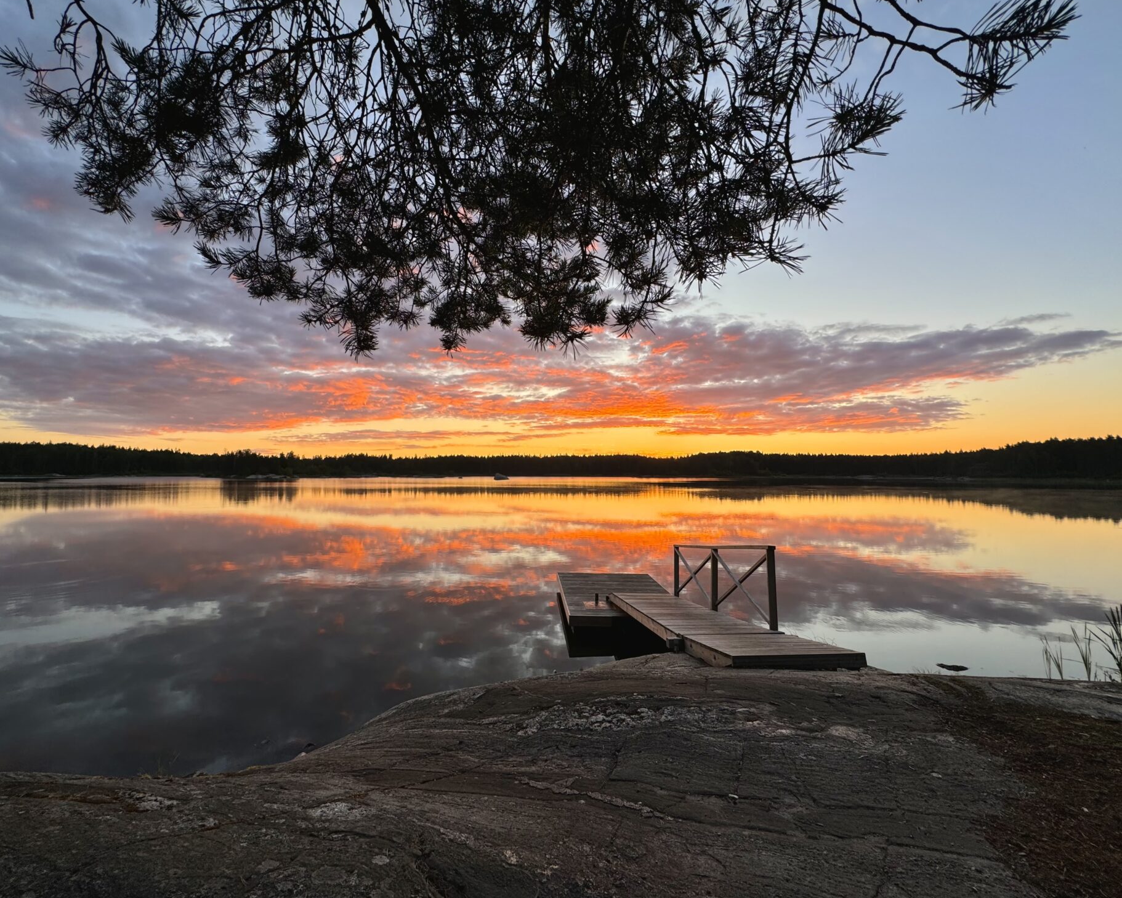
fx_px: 498
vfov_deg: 84.0
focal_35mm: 15
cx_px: 537
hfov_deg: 96.7
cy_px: 443
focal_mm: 2.22
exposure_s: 1/99
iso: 40
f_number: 2.2
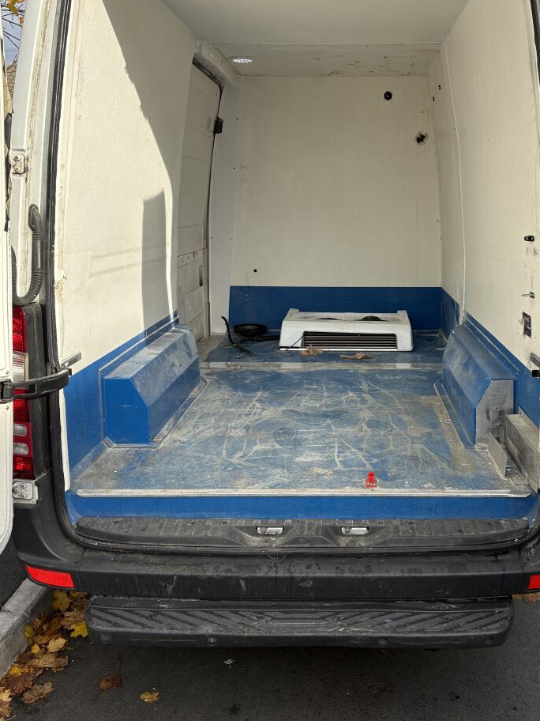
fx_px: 790
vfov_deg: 48.9
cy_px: 320
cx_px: 343
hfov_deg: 37.5
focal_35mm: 38
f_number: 1.6
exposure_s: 1/1626
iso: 50
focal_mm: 5.96
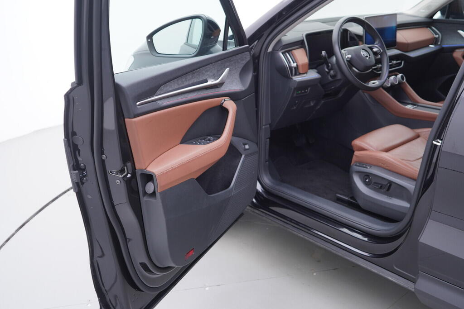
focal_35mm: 36
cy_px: 154
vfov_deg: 36.9
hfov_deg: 53.1
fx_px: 464
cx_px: 232
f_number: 2.8
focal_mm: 24
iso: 125
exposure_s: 1/40
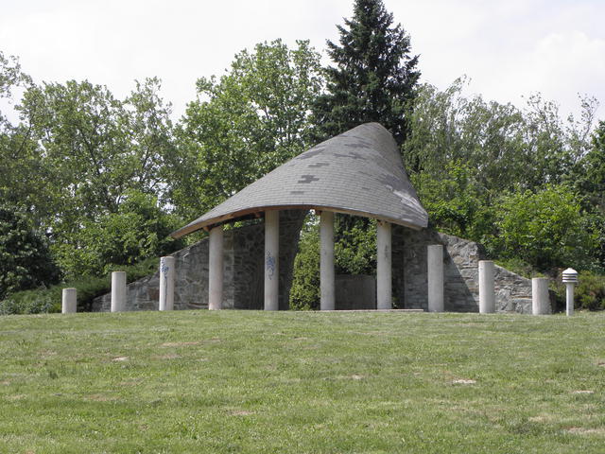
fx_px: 1433
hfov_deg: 23.8
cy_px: 227
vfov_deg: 18.0
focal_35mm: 82
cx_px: 302
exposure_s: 1/200
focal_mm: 14.68
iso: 64
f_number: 5.6
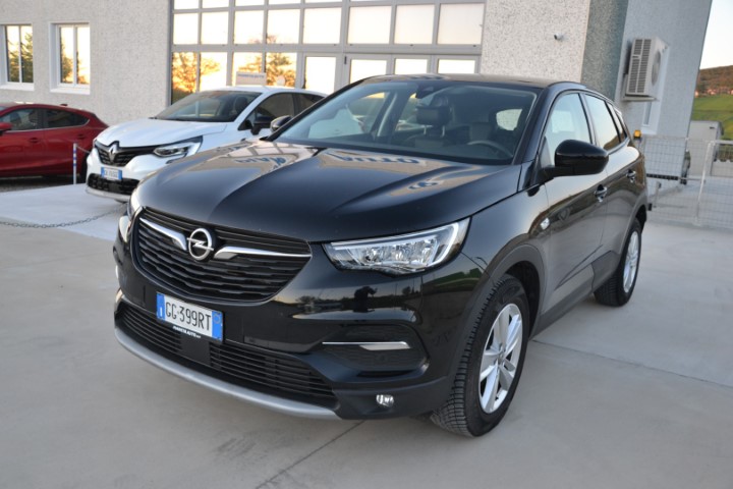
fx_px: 641
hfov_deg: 59.5
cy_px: 244
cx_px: 366
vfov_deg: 41.7
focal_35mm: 32
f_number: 4.5
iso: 400
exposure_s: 1/80
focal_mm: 21
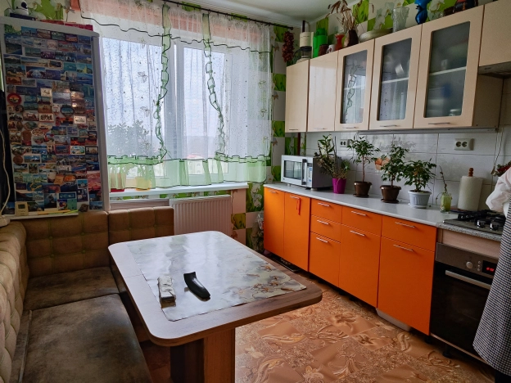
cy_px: 192
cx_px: 256
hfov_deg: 73.9
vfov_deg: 58.9
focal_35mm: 23
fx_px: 340
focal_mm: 5.4
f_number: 1.8
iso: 71
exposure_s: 1/100
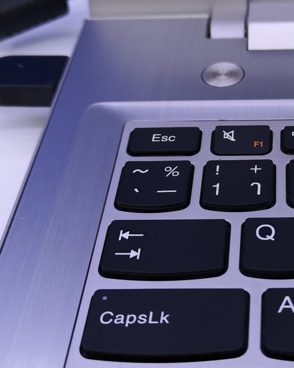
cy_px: 177
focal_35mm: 65
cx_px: 263
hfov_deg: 22.9
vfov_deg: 29.1
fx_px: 707
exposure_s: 1/50
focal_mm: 3.95
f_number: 1.8
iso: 100
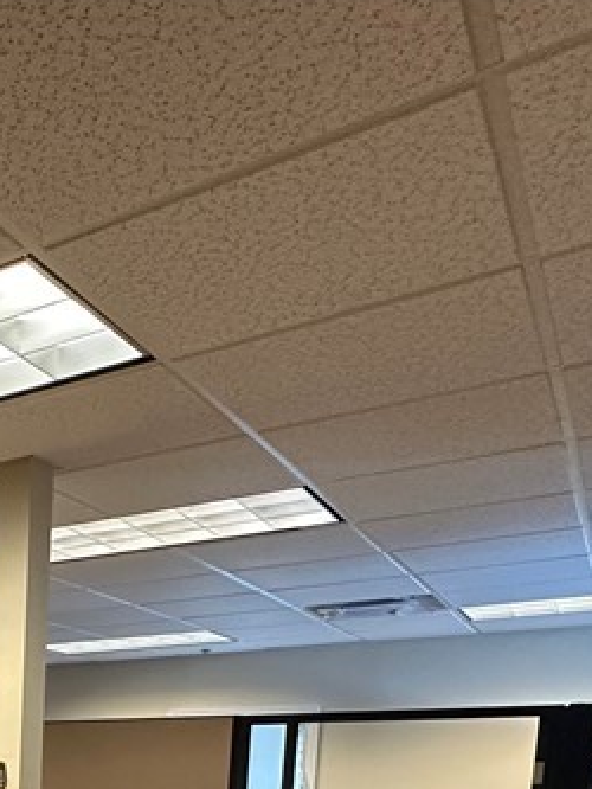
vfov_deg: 36.0
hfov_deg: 26.3
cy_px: 903
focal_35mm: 43
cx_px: -251
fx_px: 980
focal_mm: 2.22
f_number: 2.2
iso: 320
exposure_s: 1/120
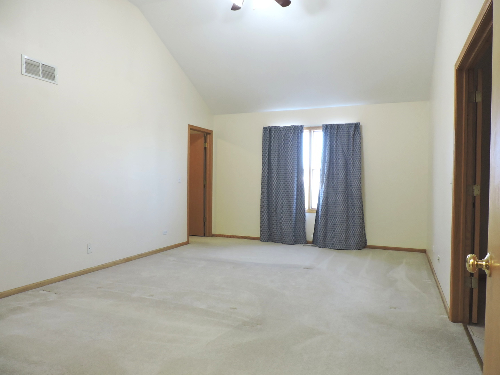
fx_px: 347
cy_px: 188
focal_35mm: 24
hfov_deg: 71.6
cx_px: 250
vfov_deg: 56.8
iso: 250
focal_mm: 4.3
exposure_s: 1/30
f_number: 3
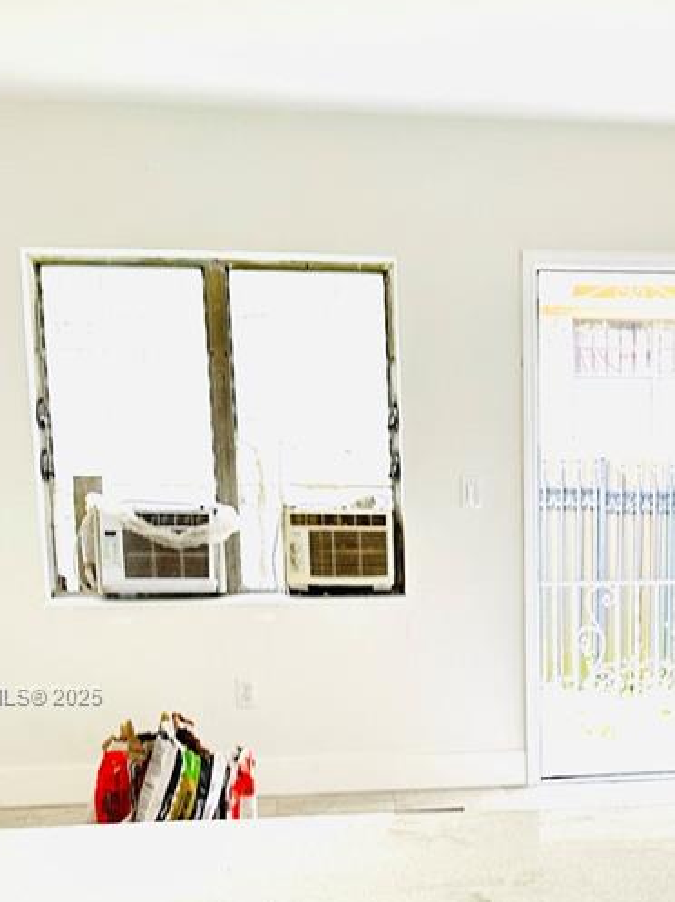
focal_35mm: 58
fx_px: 1510
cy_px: 697
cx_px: 584
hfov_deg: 24.6
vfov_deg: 32.5
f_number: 1.78
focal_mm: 6.86
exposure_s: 1/121
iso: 160
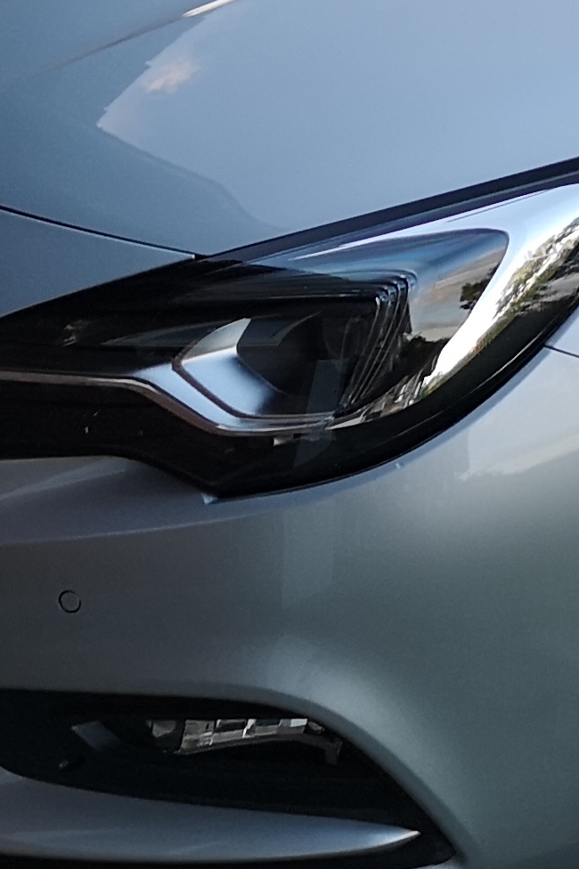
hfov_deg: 12.4
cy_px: -122
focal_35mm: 105
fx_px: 2535
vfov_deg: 18.6
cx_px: 865
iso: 50
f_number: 1.8
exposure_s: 1/131
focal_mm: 5.58
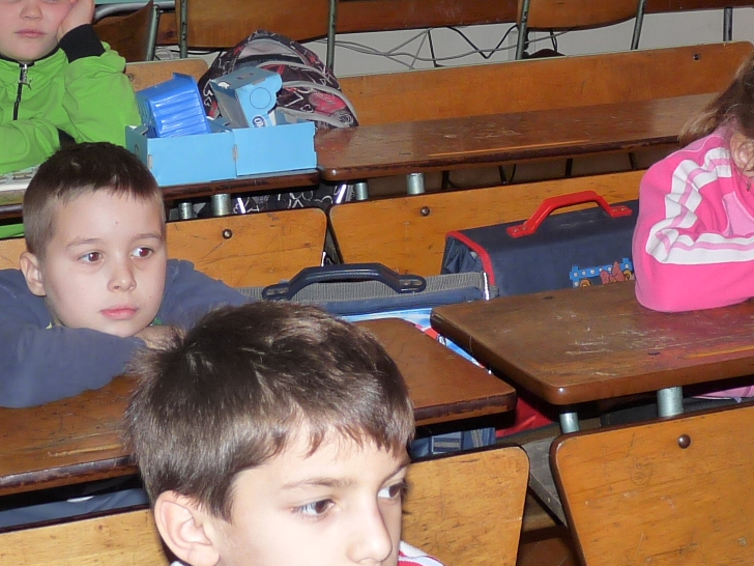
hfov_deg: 25.5
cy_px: 94
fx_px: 1655
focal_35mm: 76
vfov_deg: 19.1
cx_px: 526
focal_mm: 4.8
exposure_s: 1/30
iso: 160
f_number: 2.8
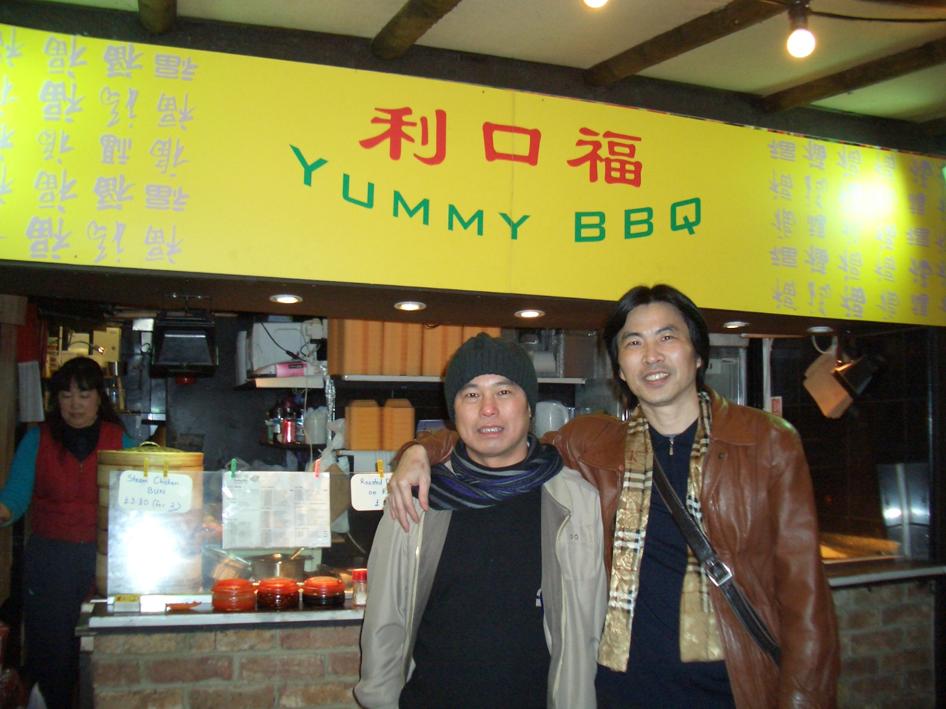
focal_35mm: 35
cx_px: 473
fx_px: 956
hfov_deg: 52.6
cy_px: 354
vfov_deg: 40.7
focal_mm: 5.8
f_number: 2.6
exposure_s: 1/60
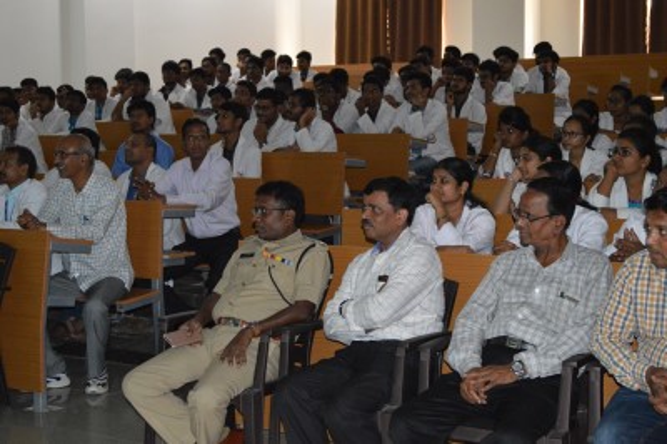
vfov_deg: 21.5
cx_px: 334
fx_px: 1166
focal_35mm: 63
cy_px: 222
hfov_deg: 31.9
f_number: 5.3
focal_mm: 42
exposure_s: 1/60
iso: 3200
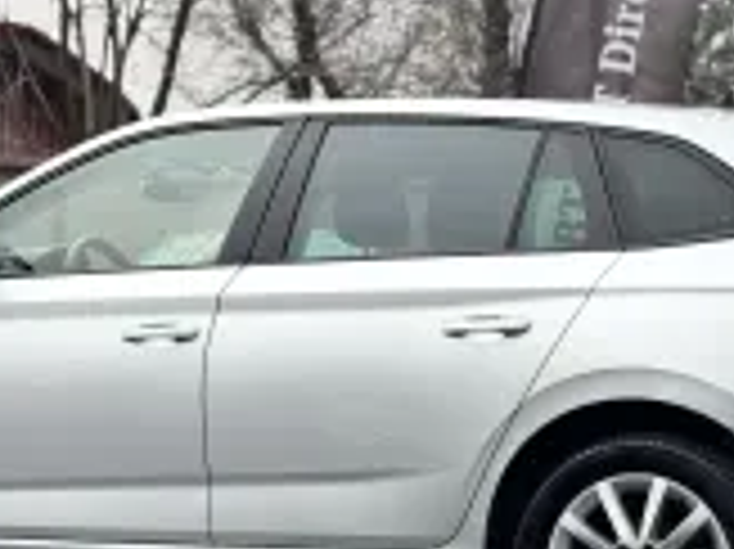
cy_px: 369
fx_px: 2246
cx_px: 338
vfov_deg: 13.9
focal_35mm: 106
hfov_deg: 18.6
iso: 50
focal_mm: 6.76
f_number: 1.78
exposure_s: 1/163
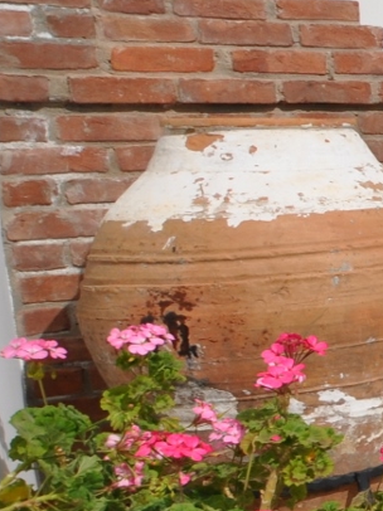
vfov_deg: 27.4
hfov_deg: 11.3
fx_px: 1049
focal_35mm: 71
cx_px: 1167
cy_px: 303
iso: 200
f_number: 11
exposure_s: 1/500
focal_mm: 10
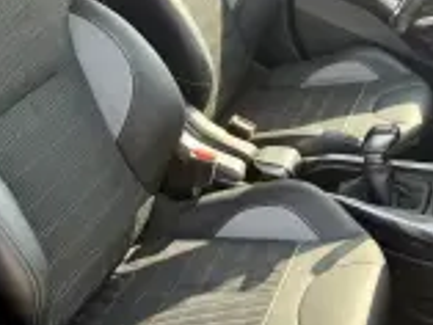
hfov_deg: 34.8
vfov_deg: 26.6
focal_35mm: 55
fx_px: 689
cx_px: 179
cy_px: 179
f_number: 1.78
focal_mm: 6.76
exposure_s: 1/247
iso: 80
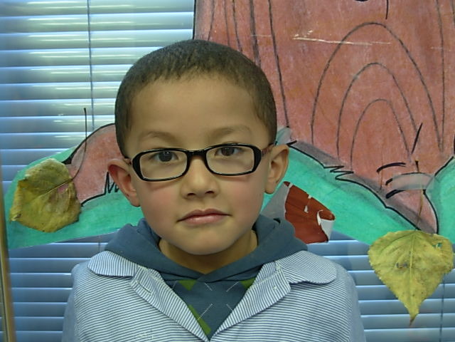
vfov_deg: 28.0
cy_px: 171
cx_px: 228
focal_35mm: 52
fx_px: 683
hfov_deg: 36.8
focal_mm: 8.5
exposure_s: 1/9.5
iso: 50
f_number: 3.2
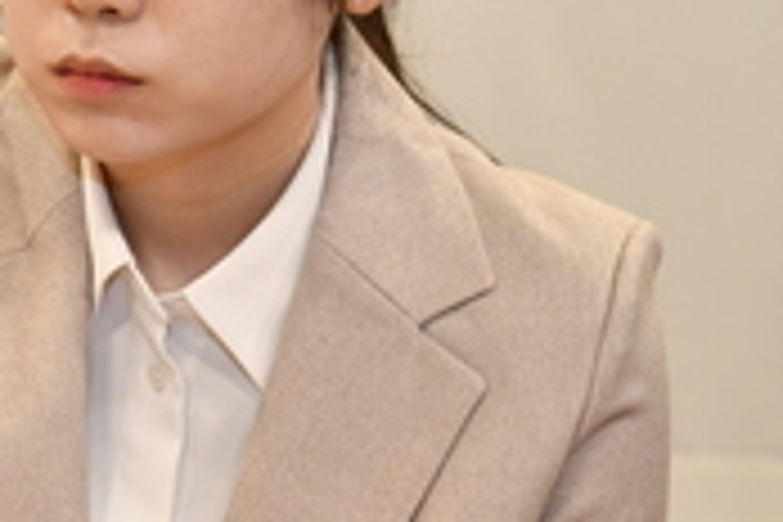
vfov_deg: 6.9
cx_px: -513
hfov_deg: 9.9
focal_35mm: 199
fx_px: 4328
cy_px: 317
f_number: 3.2
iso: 800
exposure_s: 1/200
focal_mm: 55
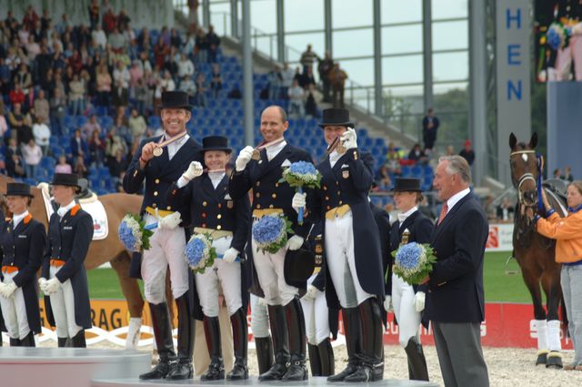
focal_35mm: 218
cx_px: 291
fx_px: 3512
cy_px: 194
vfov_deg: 6.3
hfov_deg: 9.5
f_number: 5.6
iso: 200
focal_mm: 145
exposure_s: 1/250
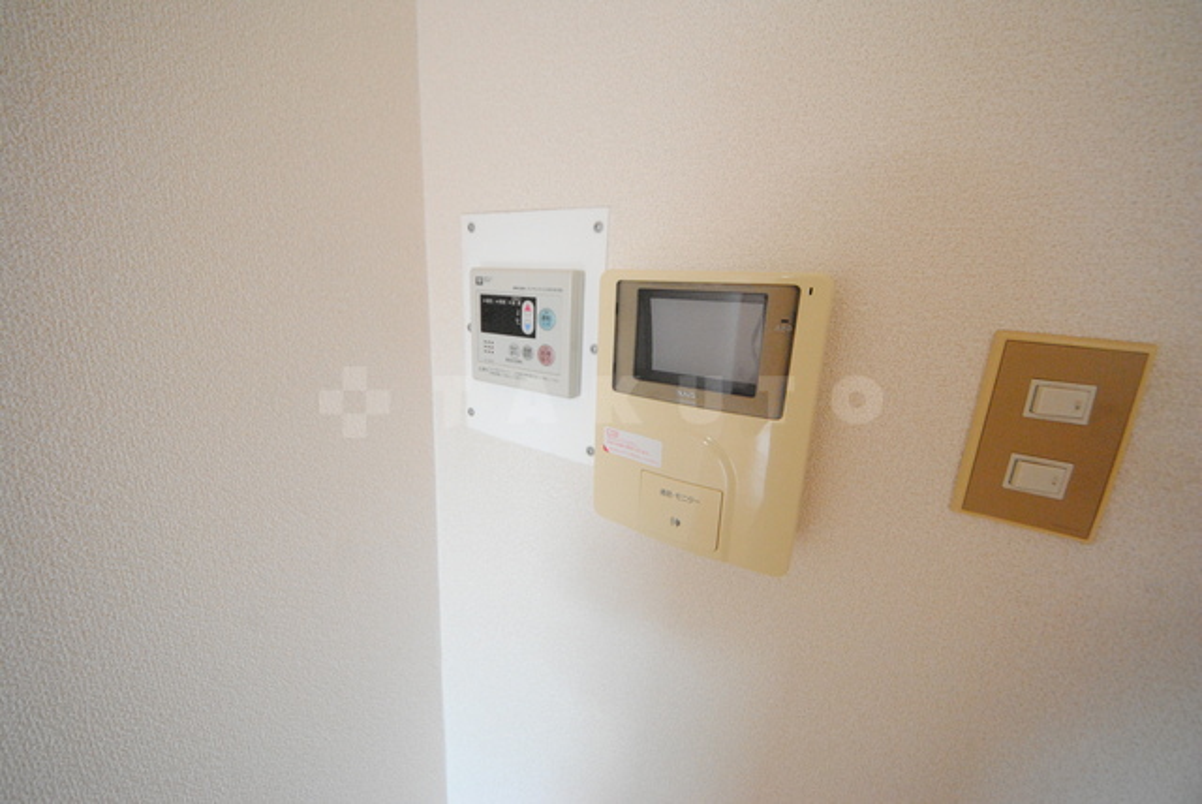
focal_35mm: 12
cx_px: 601
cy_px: 402
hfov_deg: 112.6
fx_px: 401
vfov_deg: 90.1
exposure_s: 1/60
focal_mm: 8
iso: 1600
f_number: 4.5
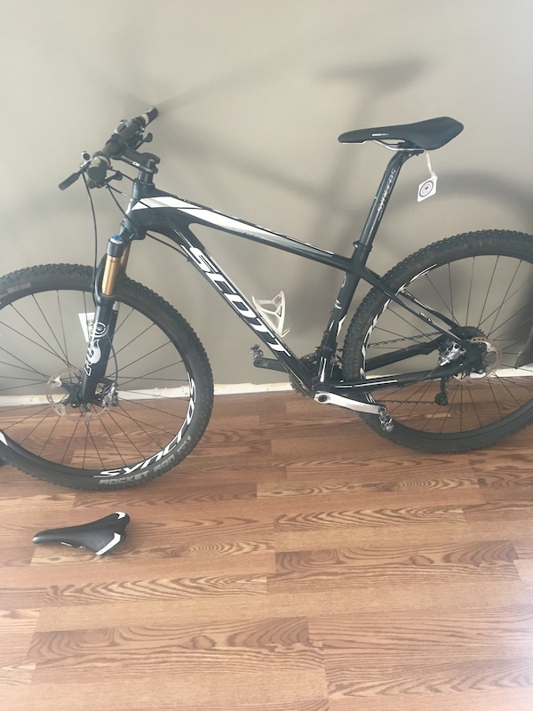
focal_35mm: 29
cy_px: 356
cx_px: 266
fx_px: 595
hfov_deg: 48.2
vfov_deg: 61.7
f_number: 2.2
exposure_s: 1/30
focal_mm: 4.15
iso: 125
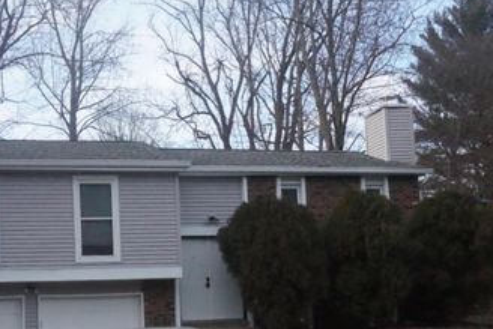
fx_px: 877
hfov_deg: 31.1
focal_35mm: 64
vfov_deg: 21.1
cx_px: 147
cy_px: 243
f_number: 10
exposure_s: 1/1600
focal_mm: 28
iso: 12800
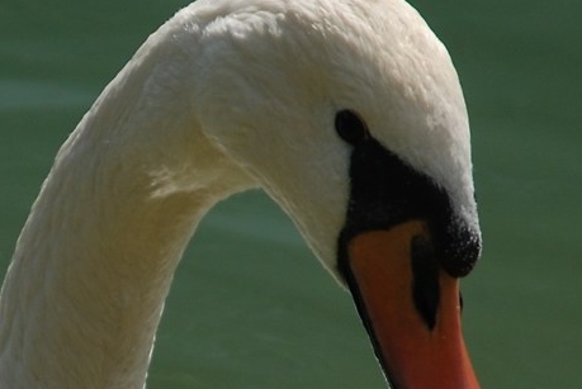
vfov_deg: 1.3
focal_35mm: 1059
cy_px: 241
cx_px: -53
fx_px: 17130
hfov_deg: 1.9
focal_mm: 135
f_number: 5.6
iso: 100
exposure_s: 1/800
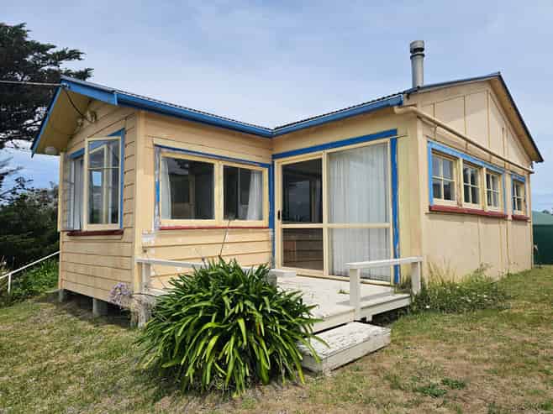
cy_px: 207
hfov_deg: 73.9
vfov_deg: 58.8
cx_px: 276
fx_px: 367
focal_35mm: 23
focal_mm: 6.3
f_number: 1.7
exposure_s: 1/1525
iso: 10
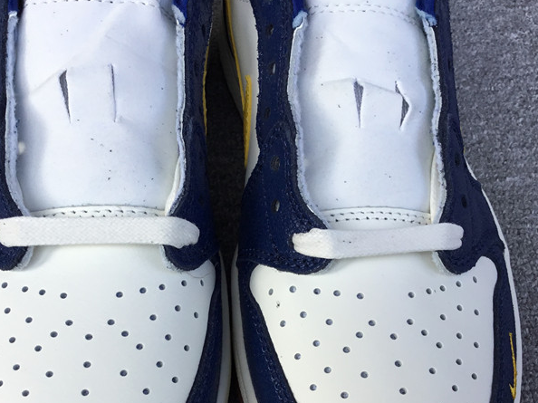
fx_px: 730
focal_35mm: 47
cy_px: 294
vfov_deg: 30.4
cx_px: 222
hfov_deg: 40.3
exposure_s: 1/227
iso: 25
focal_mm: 3.3
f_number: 2.4
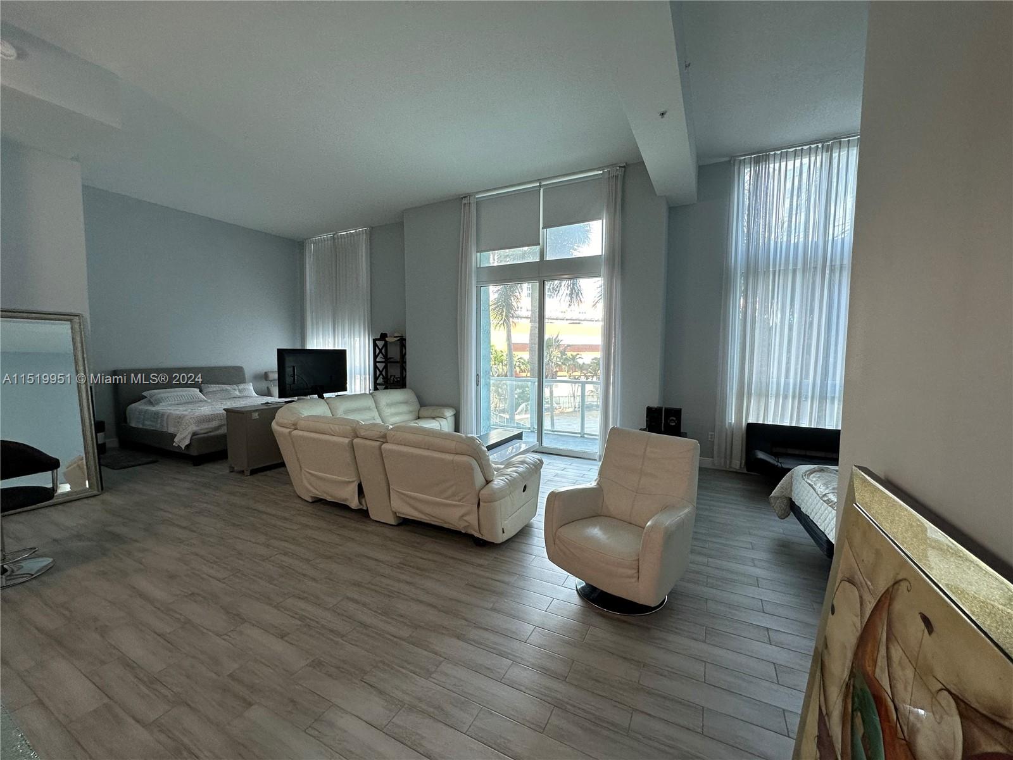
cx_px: 506
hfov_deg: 102.1
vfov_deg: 85.7
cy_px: 380
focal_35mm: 14
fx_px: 410
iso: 100
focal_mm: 2.22
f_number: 2.2
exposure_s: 1/120
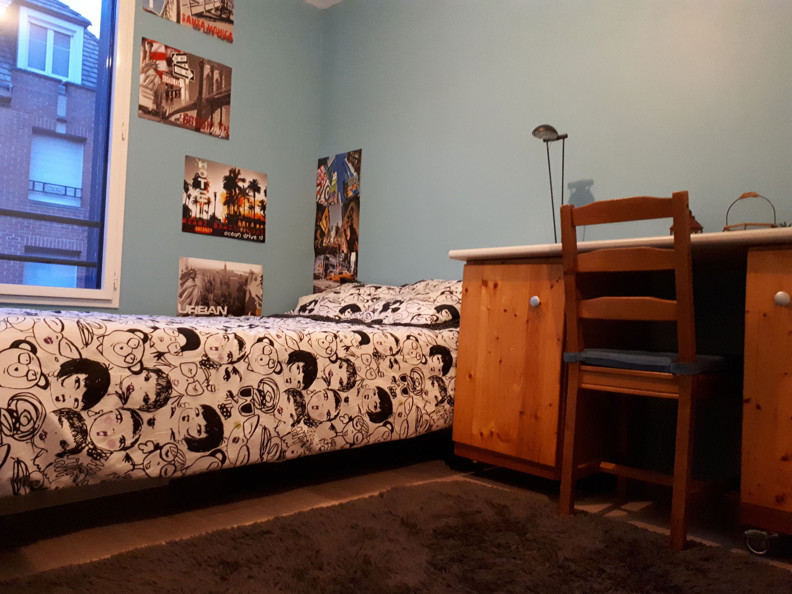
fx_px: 618
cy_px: 297
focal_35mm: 27
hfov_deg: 65.3
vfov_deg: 51.4
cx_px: 396
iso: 640
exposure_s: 1/17
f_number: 1.9
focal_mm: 3.6
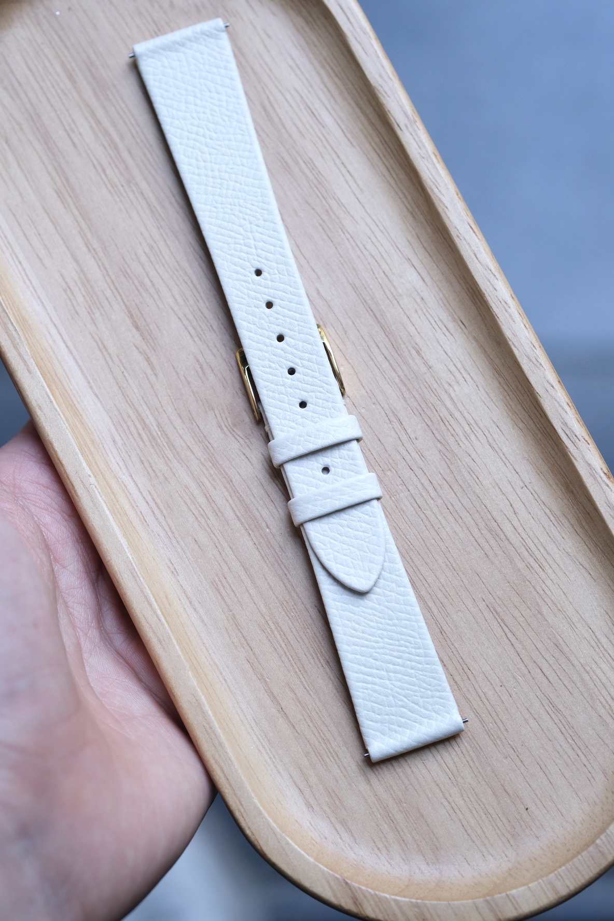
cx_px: 307
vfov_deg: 22.6
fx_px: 2302
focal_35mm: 90
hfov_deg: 15.2
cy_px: 460
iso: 640
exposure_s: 1/125
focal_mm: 60
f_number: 4.5
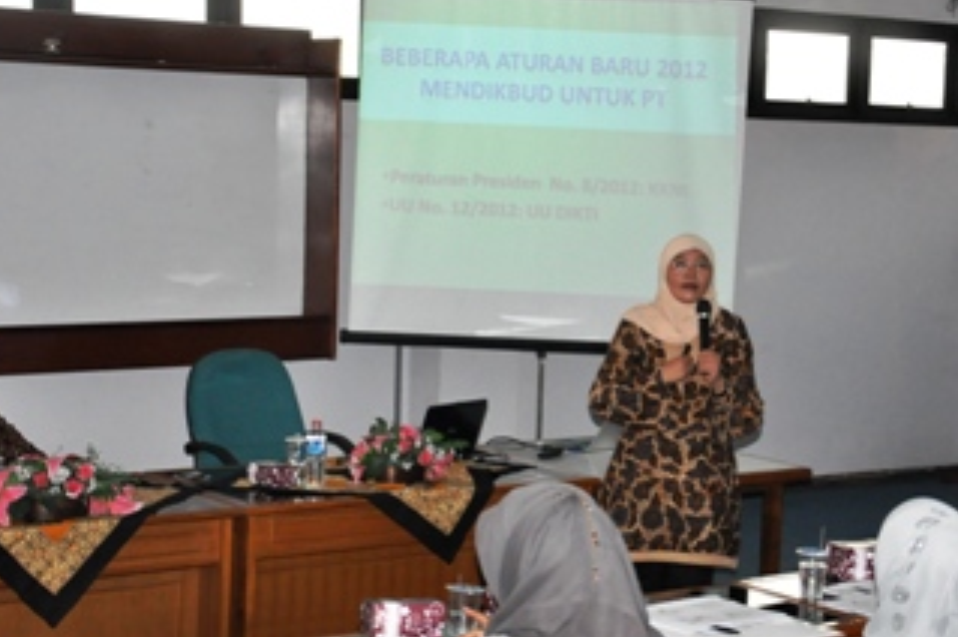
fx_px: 1959
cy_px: 270
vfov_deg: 18.4
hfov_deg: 27.4
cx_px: 580
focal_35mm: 74
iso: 1600
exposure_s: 1/60
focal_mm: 35
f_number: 5
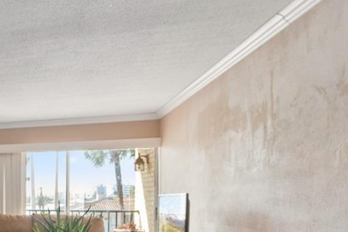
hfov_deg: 30.9
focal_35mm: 44
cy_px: 204
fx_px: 426
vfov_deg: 29.4
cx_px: -137
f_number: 6.3
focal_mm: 14
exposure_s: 1
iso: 250
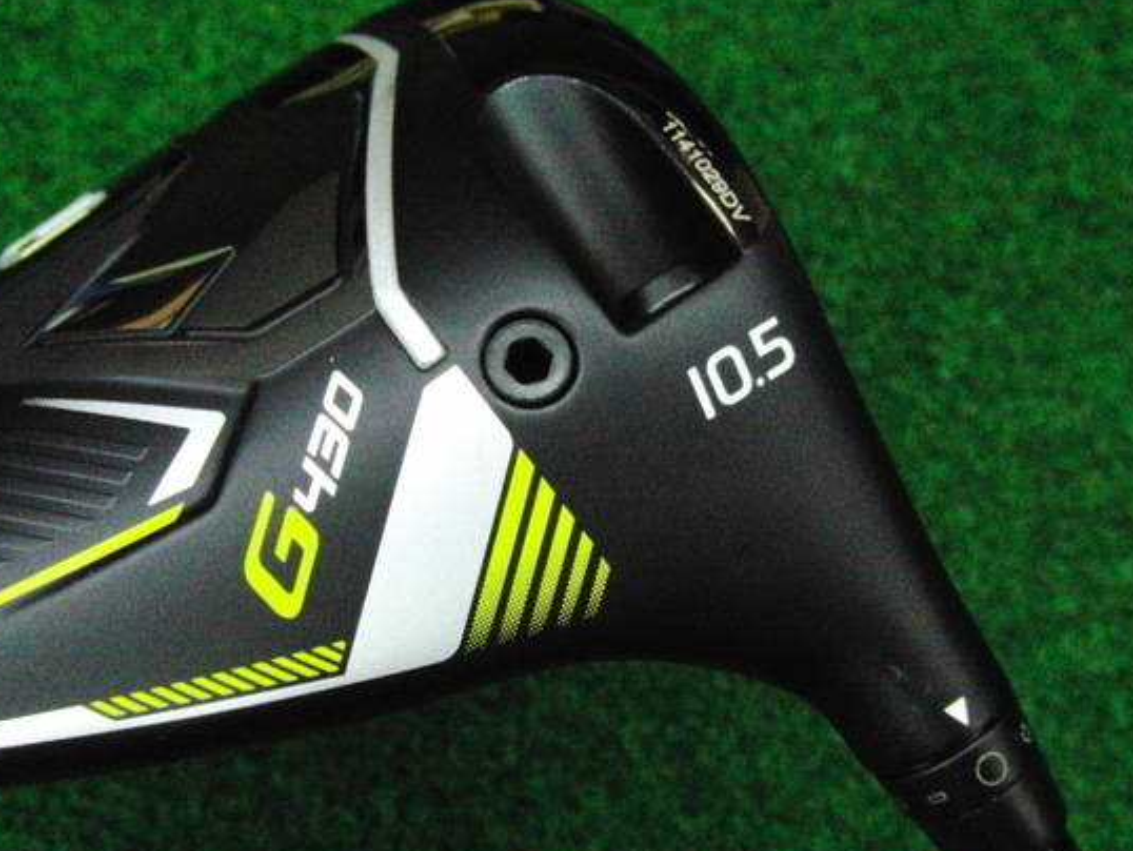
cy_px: 444
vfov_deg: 32.9
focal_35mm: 44
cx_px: 575
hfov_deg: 42.9
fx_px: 1441
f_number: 3.6
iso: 3200
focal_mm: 6.42
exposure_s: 1/400
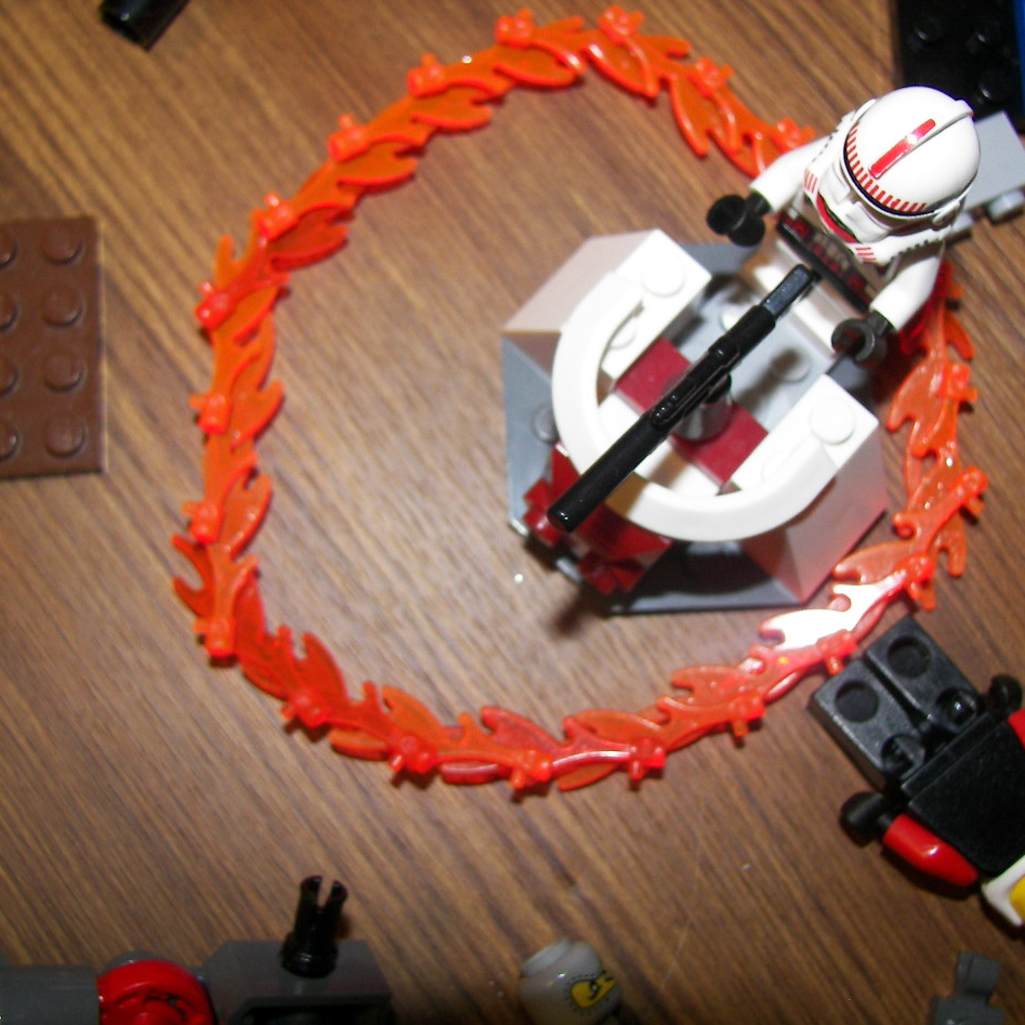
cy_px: 518
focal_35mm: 43
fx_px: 1441
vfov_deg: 39.2
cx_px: 549
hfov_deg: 39.1
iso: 100
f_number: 2.8
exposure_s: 1/30
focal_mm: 6
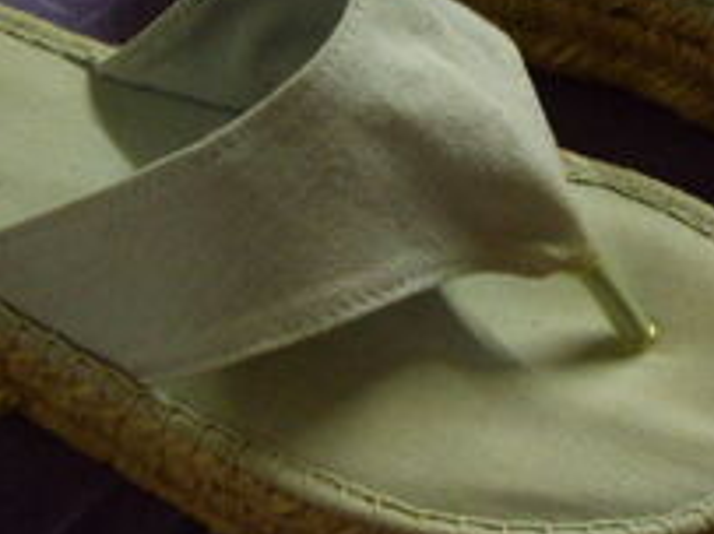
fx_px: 1855
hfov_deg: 21.7
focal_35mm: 90
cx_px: 447
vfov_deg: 16.3
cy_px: 134
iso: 200
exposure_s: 1/15
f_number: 2.7
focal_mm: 6.2
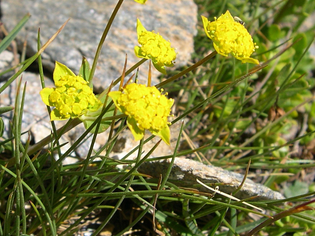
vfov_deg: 26.4
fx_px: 501
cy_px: 81
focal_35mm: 55
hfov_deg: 34.5
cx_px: 95
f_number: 7.6
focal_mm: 8
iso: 100
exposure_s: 1/185
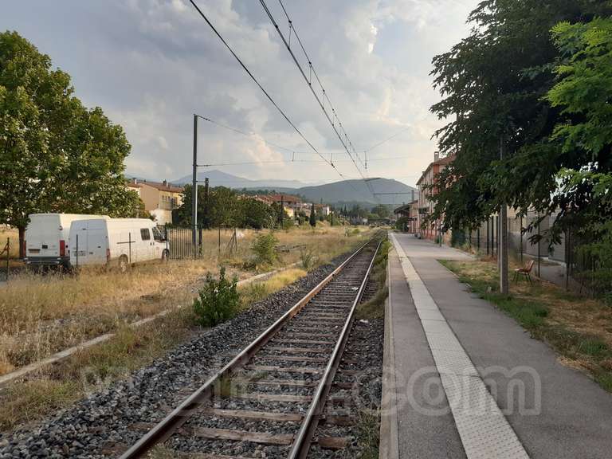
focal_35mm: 26
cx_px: 306
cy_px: 230
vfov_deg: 53.1
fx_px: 460
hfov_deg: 67.3
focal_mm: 3.92
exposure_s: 1/772
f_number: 1.7
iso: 40
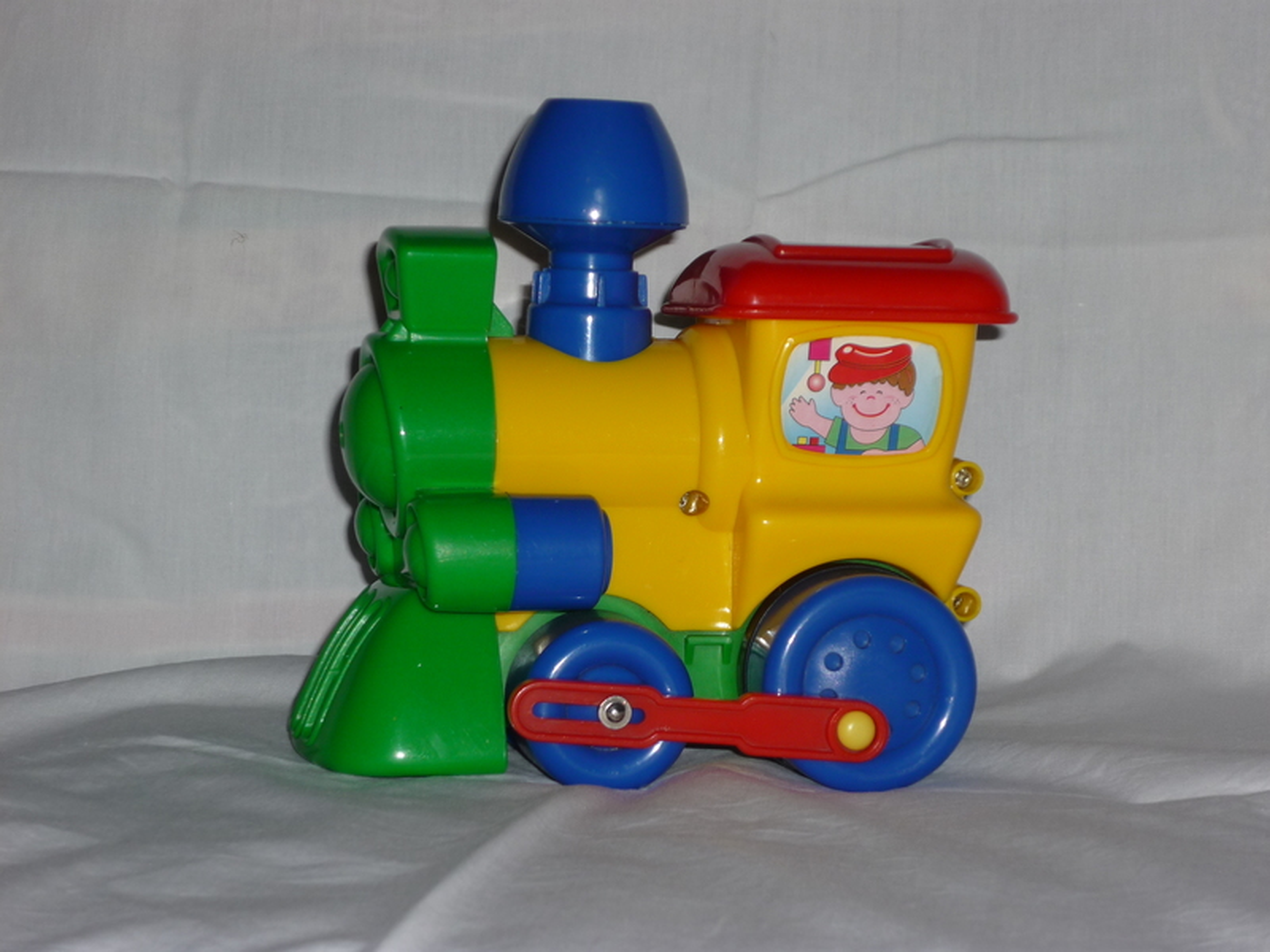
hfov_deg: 19.6
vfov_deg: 14.8
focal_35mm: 100
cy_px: 476
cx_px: 635
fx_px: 3669
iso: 100
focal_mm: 16.5
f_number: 5.1
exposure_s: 1/60
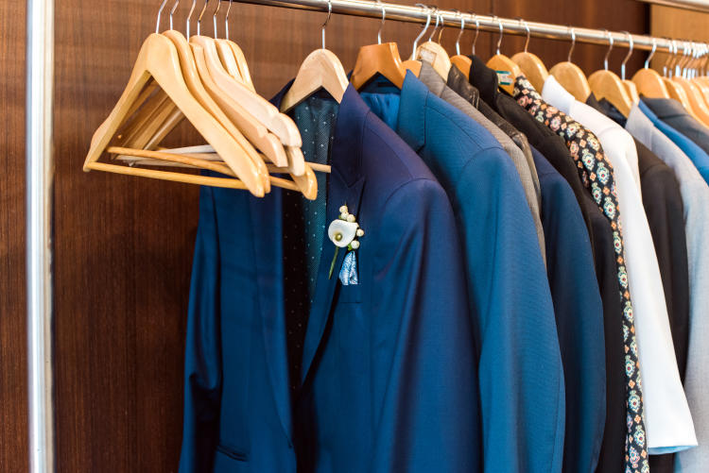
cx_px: 354
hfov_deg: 39.6
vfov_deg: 27.0
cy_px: 236
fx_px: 985
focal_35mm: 50
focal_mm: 50
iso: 1000
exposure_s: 1/30
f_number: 4
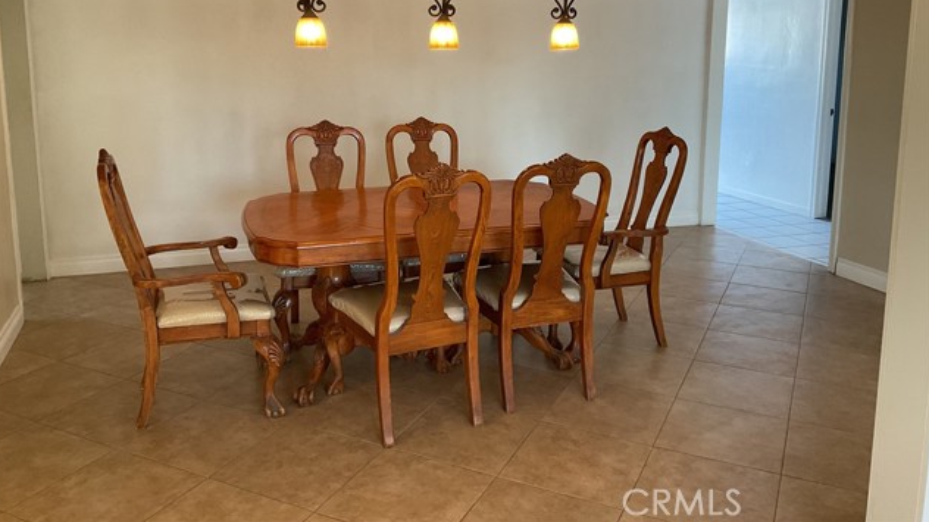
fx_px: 788
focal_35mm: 32
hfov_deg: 61.0
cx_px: 462
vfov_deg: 36.2
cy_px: 171
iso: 80
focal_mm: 3
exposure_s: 1/60
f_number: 1.8
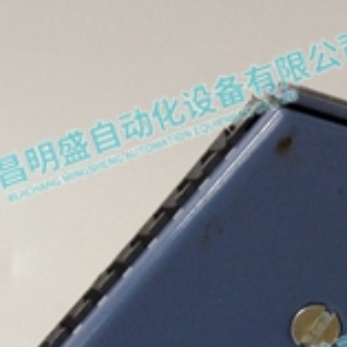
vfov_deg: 21.5
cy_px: 390
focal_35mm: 76
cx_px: 393
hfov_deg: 21.5
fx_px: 862
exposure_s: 1/30
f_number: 2
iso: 389
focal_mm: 3.79
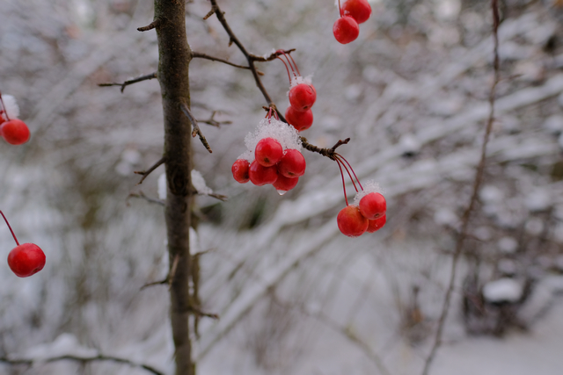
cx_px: 282
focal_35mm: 24
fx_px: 375
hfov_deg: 73.7
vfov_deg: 53.2
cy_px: 188
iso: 160
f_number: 2.2
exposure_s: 1/210
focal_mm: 16
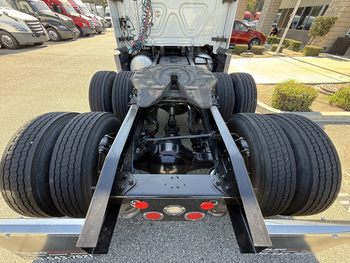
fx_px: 142
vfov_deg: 85.7
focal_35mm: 14
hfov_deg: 102.1
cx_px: 175
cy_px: 132
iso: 64
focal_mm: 2.22
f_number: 2.2
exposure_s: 1/99
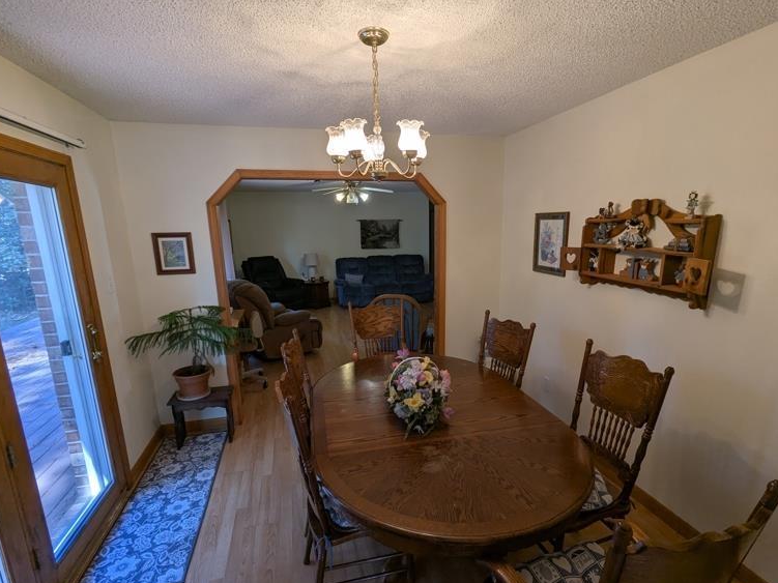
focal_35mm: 17
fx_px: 382
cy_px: 310
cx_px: 398
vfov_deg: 74.6
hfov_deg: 91.0
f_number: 2.2
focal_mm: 2.35
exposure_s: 1/60
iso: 65
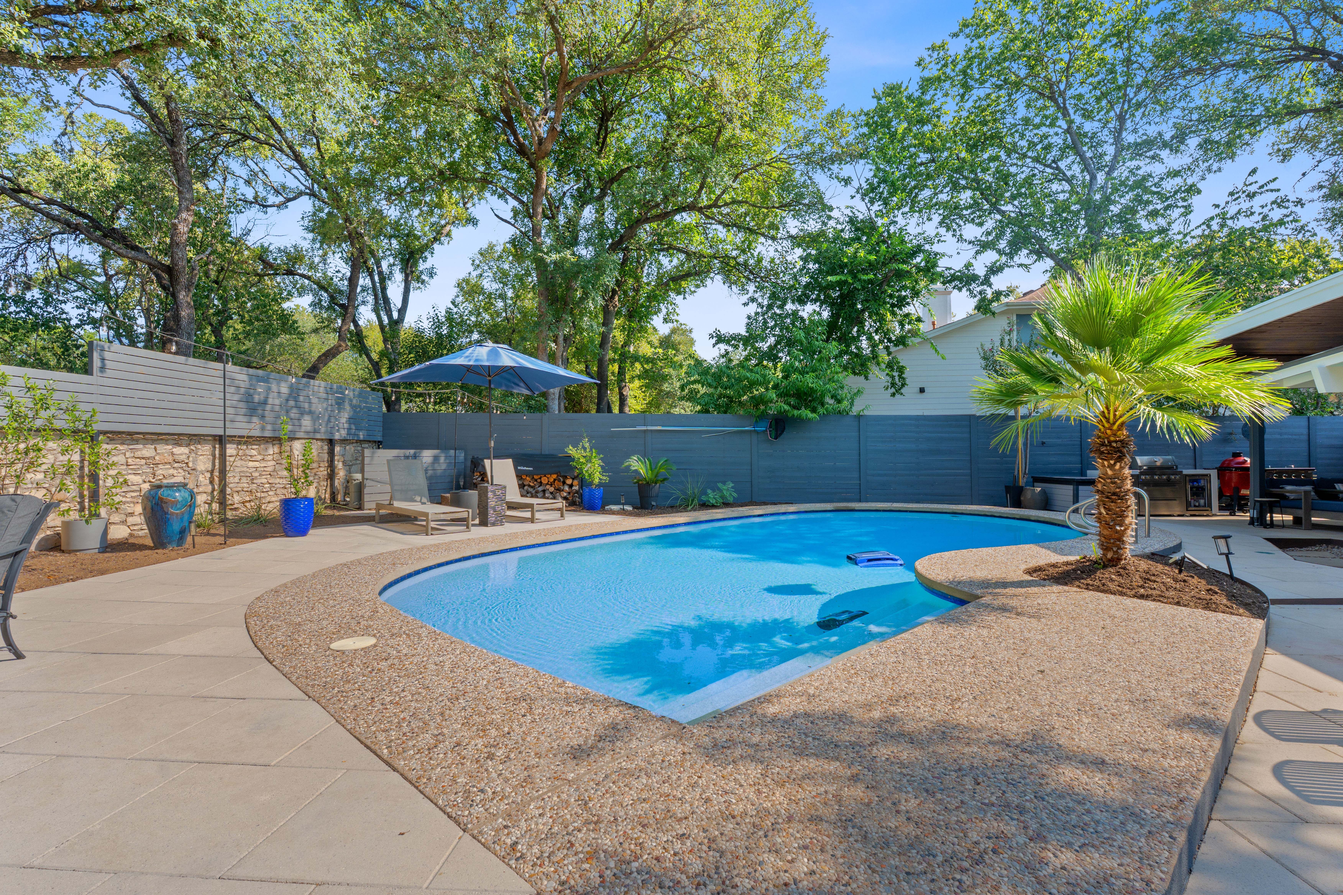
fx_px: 597
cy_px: 448
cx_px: 672
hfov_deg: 96.7
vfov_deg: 73.7
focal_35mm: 16
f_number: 9
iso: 320
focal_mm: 16
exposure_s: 1/80
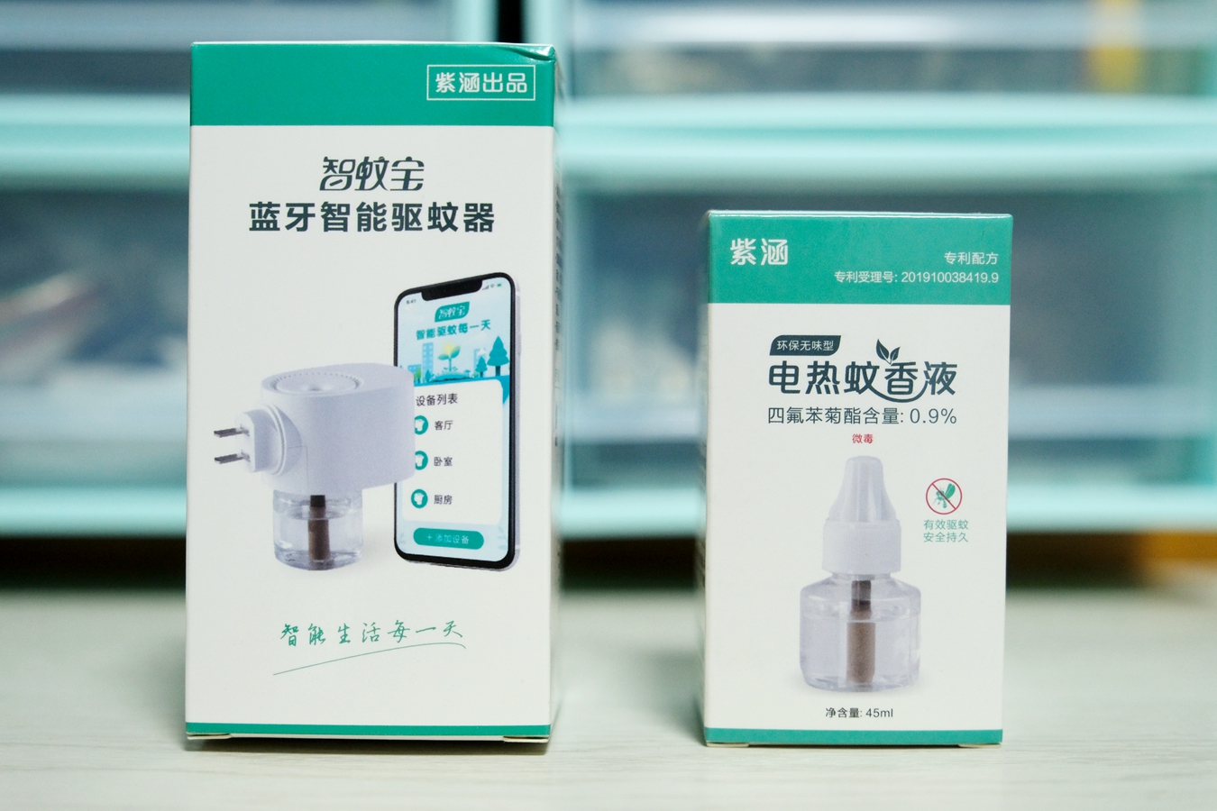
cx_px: 608
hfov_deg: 38.9
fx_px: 1724
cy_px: 406
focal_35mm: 51
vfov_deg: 26.5
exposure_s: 1/125
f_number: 2.8
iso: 1250
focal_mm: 34.2
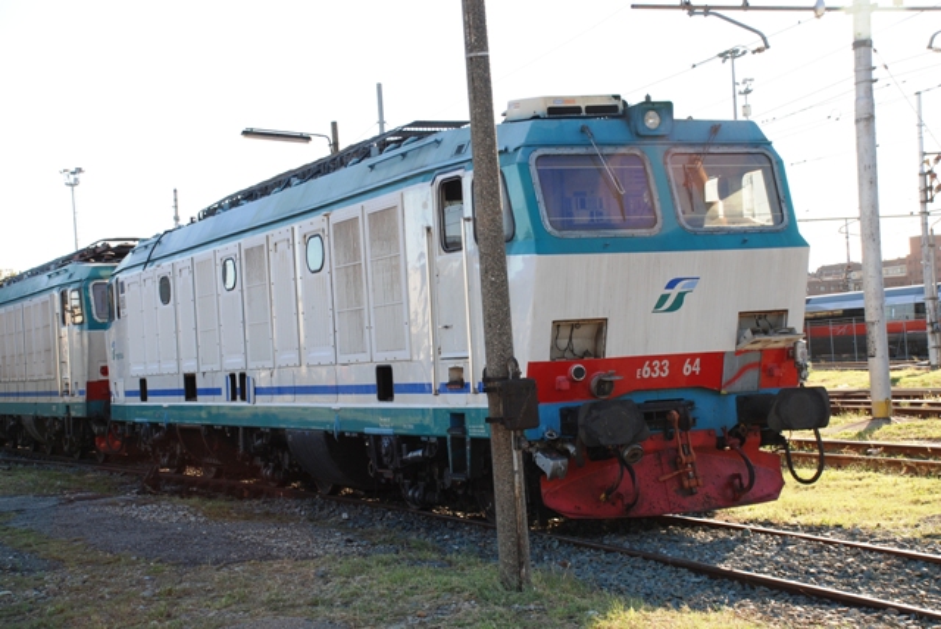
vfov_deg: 22.7
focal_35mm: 60
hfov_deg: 33.4
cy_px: 314
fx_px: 1570
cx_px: 470
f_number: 7.1
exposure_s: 1/200
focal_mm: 40
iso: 200
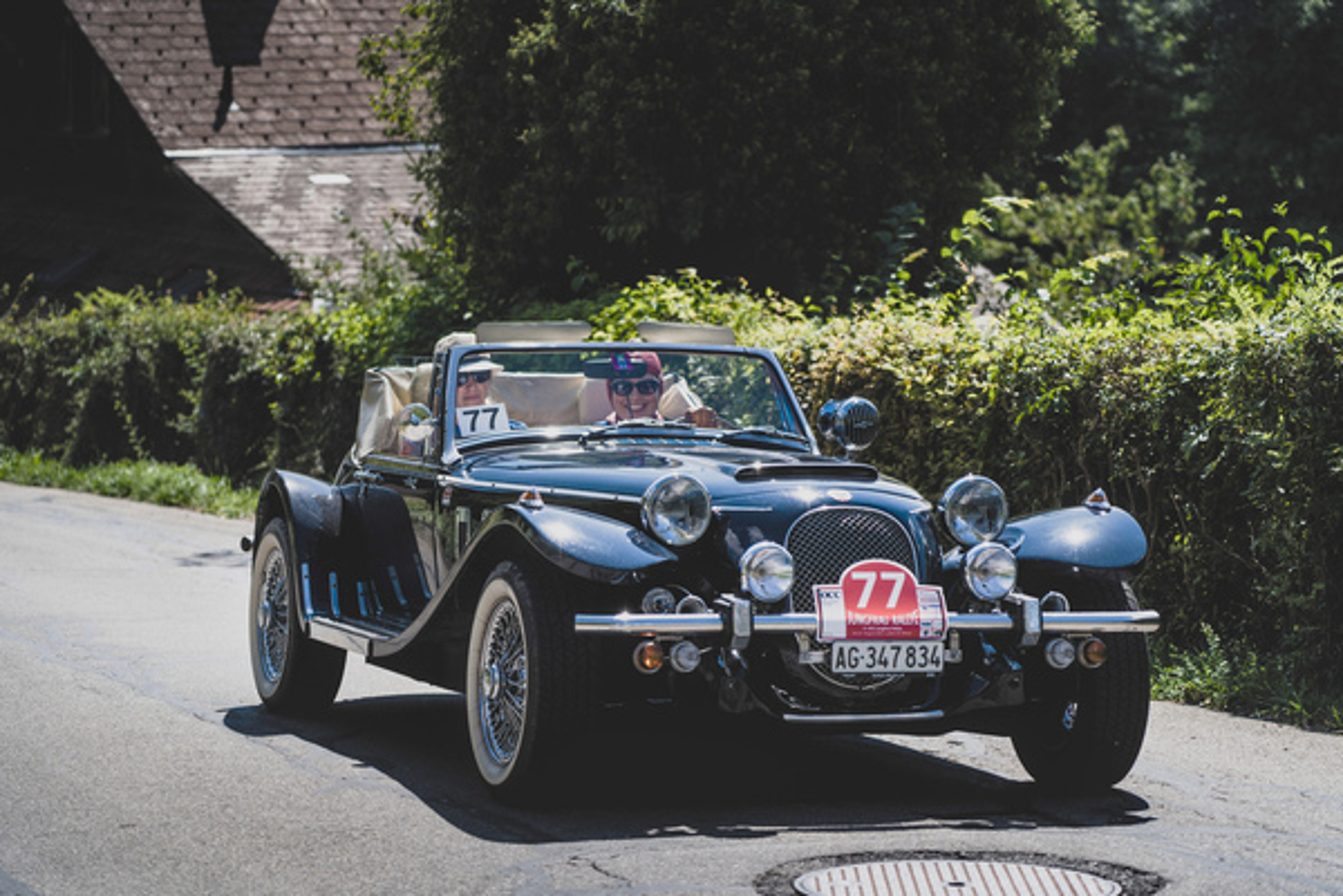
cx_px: 672
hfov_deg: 19.5
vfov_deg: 13.0
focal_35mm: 105
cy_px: 448
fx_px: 3917
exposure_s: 1/2500
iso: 125
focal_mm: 105
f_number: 4
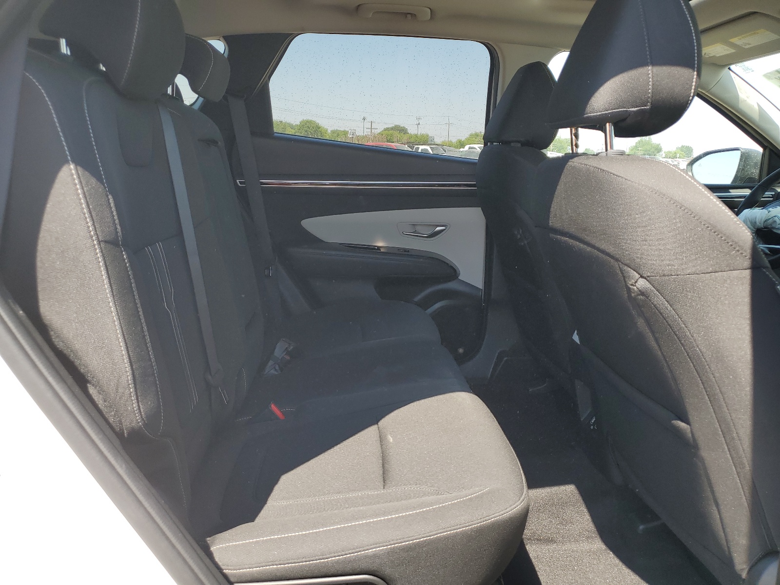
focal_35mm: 26
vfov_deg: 53.1
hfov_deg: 67.3
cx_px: 390
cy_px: 292
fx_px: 586
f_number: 1.5
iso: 50
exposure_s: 1/556
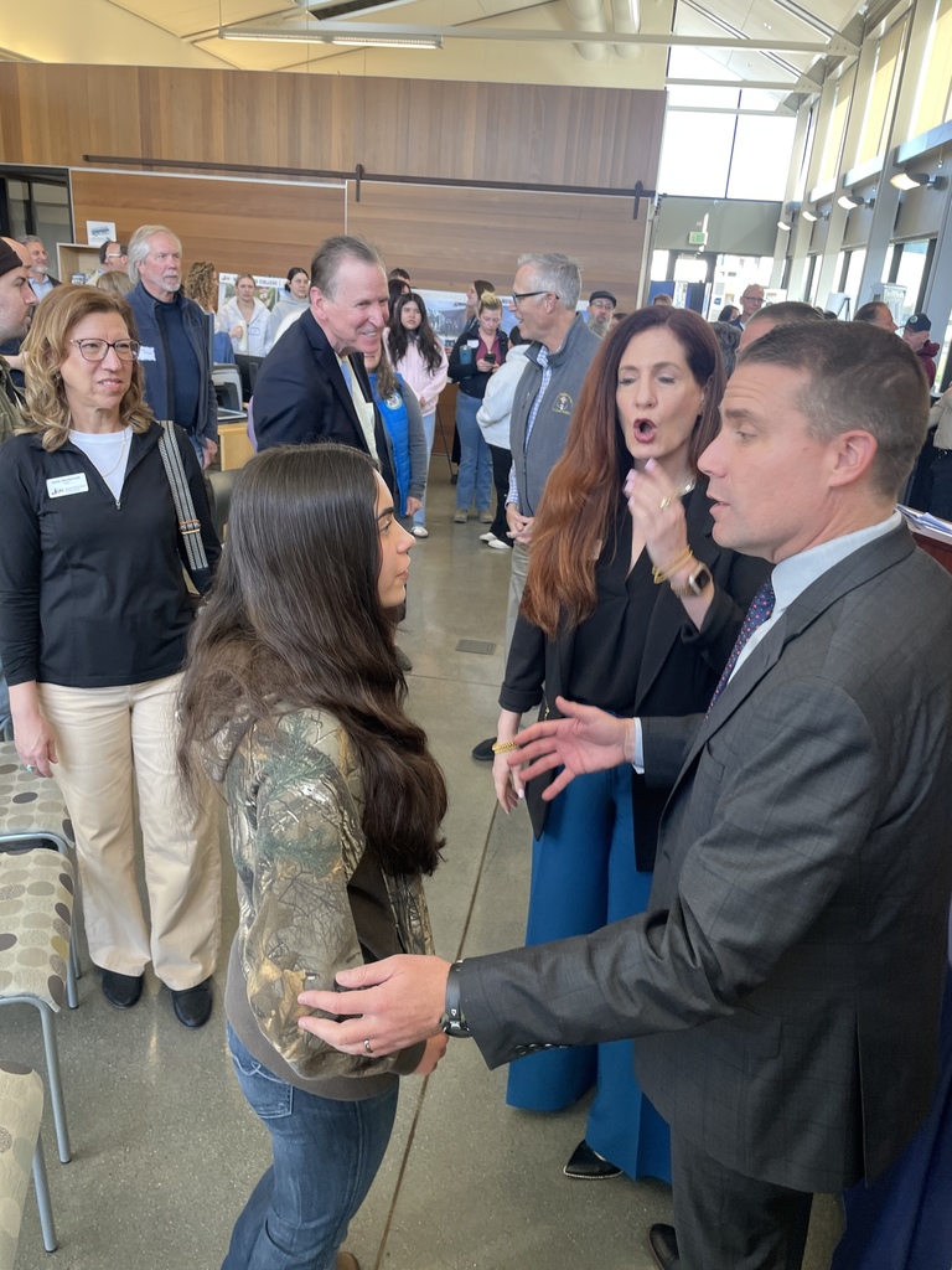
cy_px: 635
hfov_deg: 53.1
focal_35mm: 26
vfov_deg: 67.3
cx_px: 476
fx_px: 953
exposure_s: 1/120
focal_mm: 4.2
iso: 100
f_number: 1.6
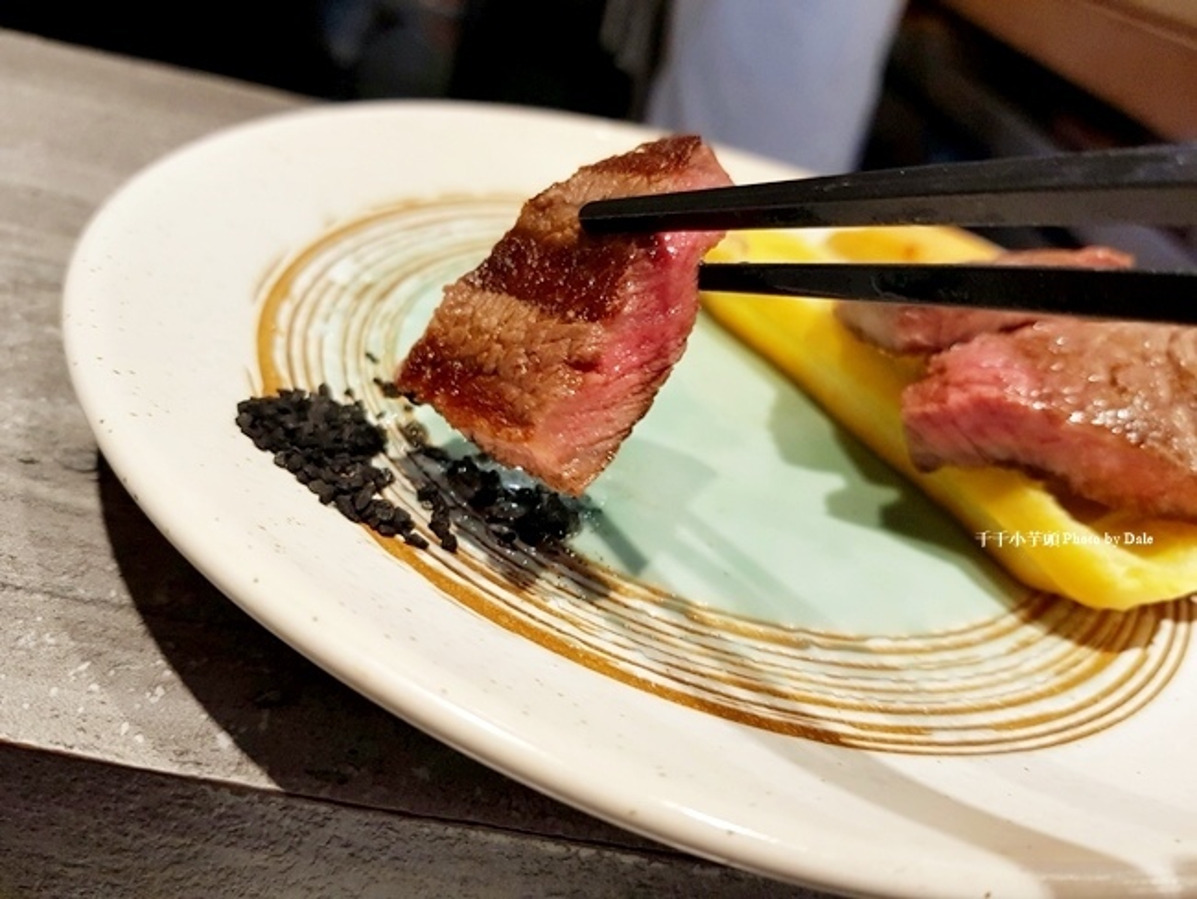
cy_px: 450
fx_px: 899
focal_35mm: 26
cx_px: 598
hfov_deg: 67.3
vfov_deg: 53.1
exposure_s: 1/60
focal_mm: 4.3
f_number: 1.7
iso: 80
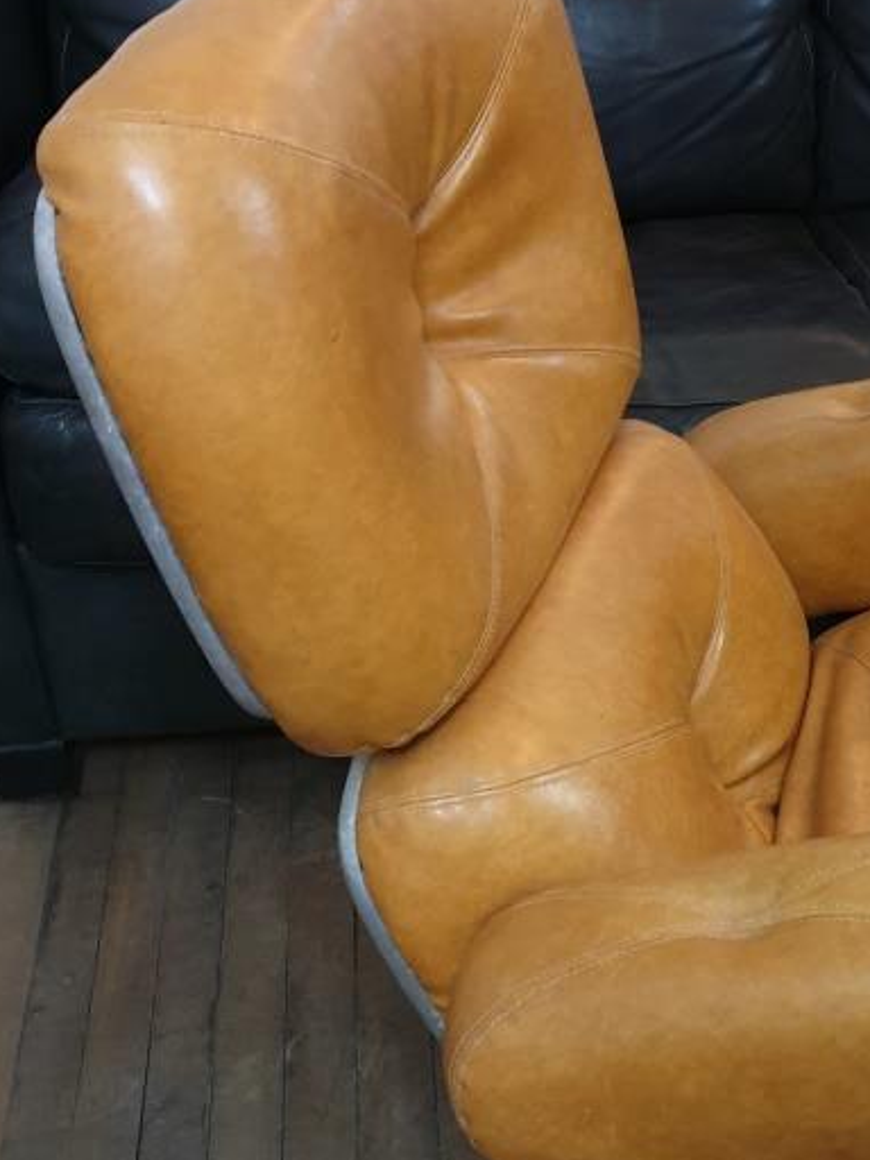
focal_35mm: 52
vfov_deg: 36.7
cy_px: 668
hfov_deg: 27.1
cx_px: 782
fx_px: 1743
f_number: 1.5
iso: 250
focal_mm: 4.3
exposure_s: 1/20
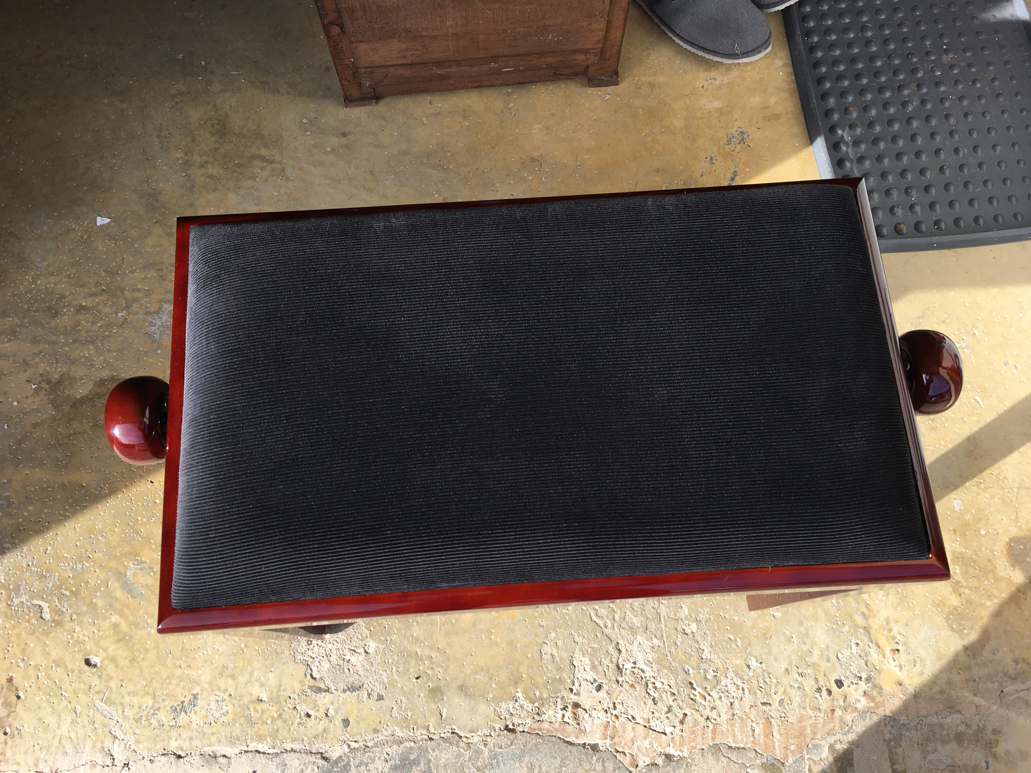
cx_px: 516
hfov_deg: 61.7
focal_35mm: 29
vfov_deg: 48.2
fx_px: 864
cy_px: 386
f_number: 2.2
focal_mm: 4.15
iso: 25
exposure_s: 1/381
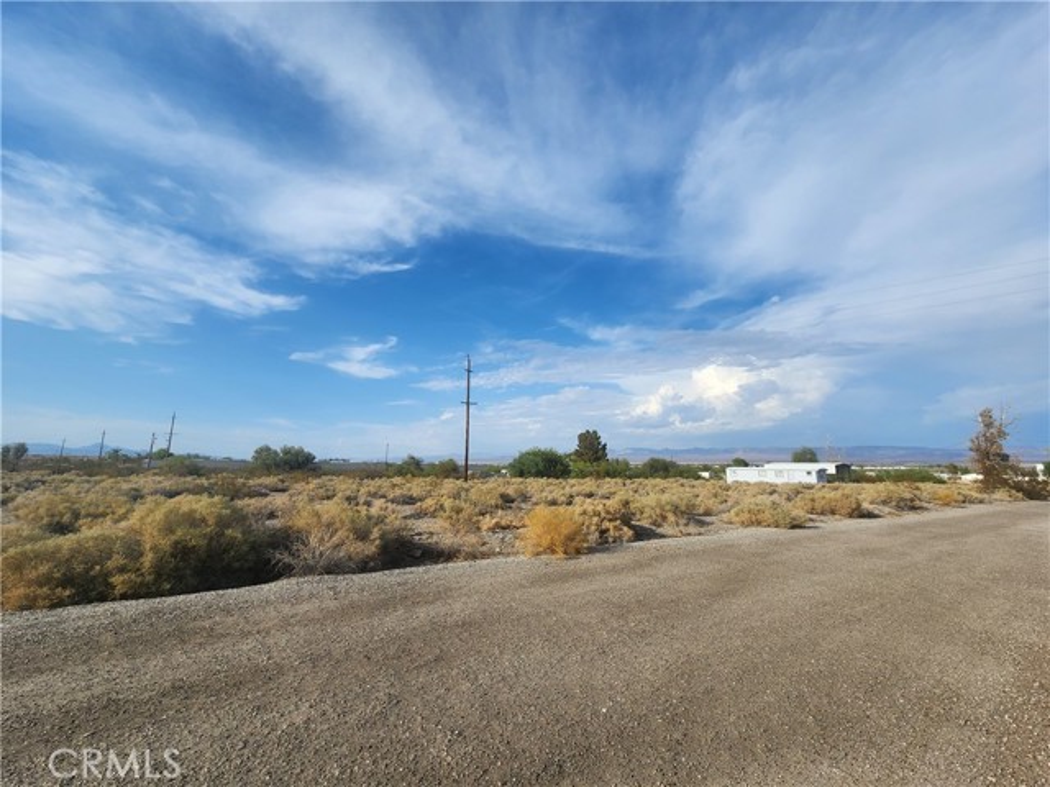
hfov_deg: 106.2
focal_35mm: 13
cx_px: 525
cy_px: 394
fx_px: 394
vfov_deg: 89.9
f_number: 2.2
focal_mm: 2.2
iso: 50
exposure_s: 1/2531
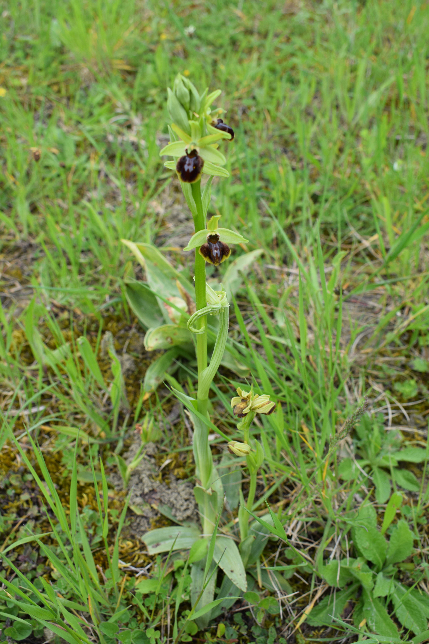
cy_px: 322
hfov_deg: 35.5
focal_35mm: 38
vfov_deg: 51.3
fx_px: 670
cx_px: 214
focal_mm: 25
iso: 220
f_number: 8
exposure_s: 1/250
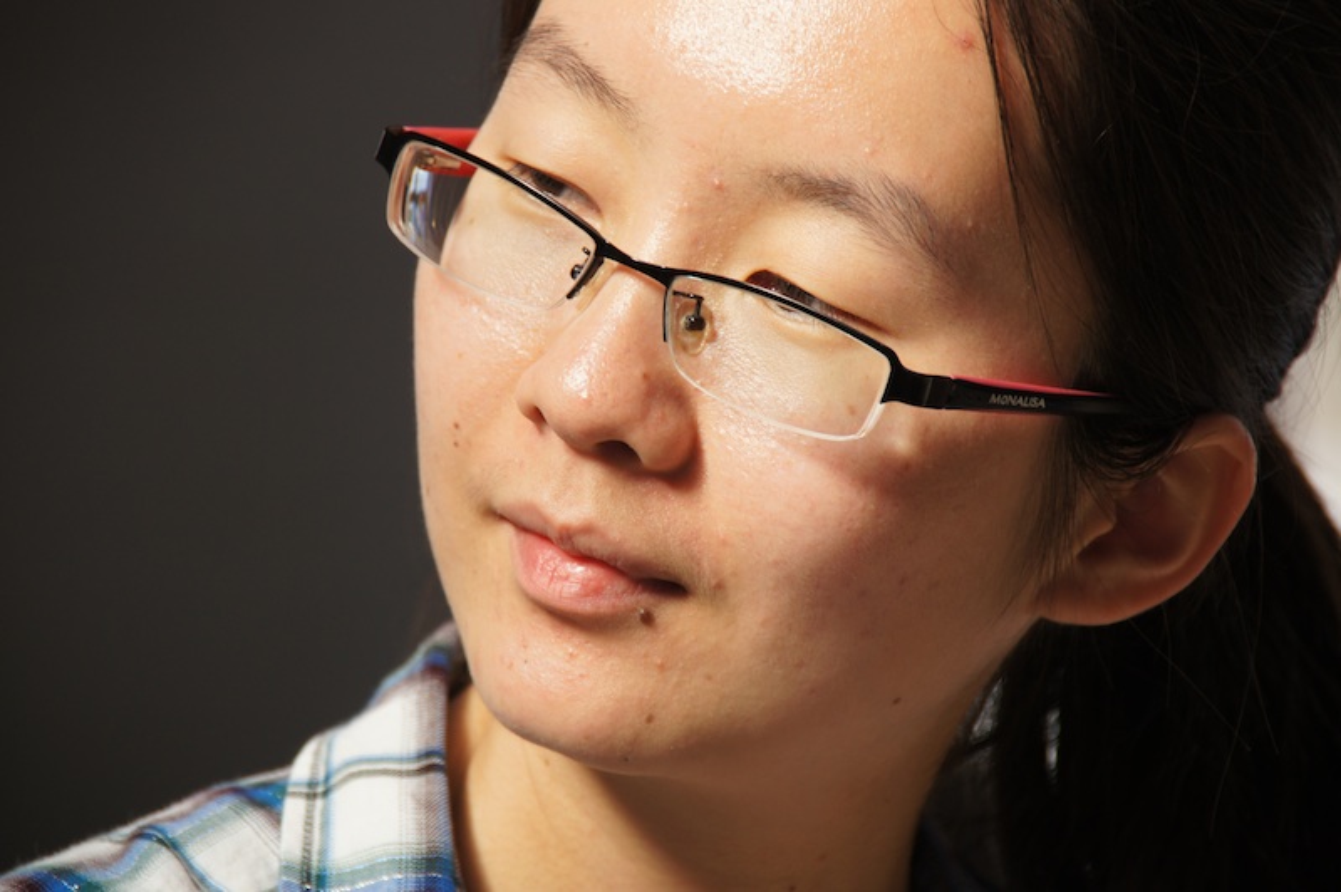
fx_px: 12840
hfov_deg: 6.0
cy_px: 446
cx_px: 670
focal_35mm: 345
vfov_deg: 4.0
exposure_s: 1/200
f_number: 6.3
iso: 200
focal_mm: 230
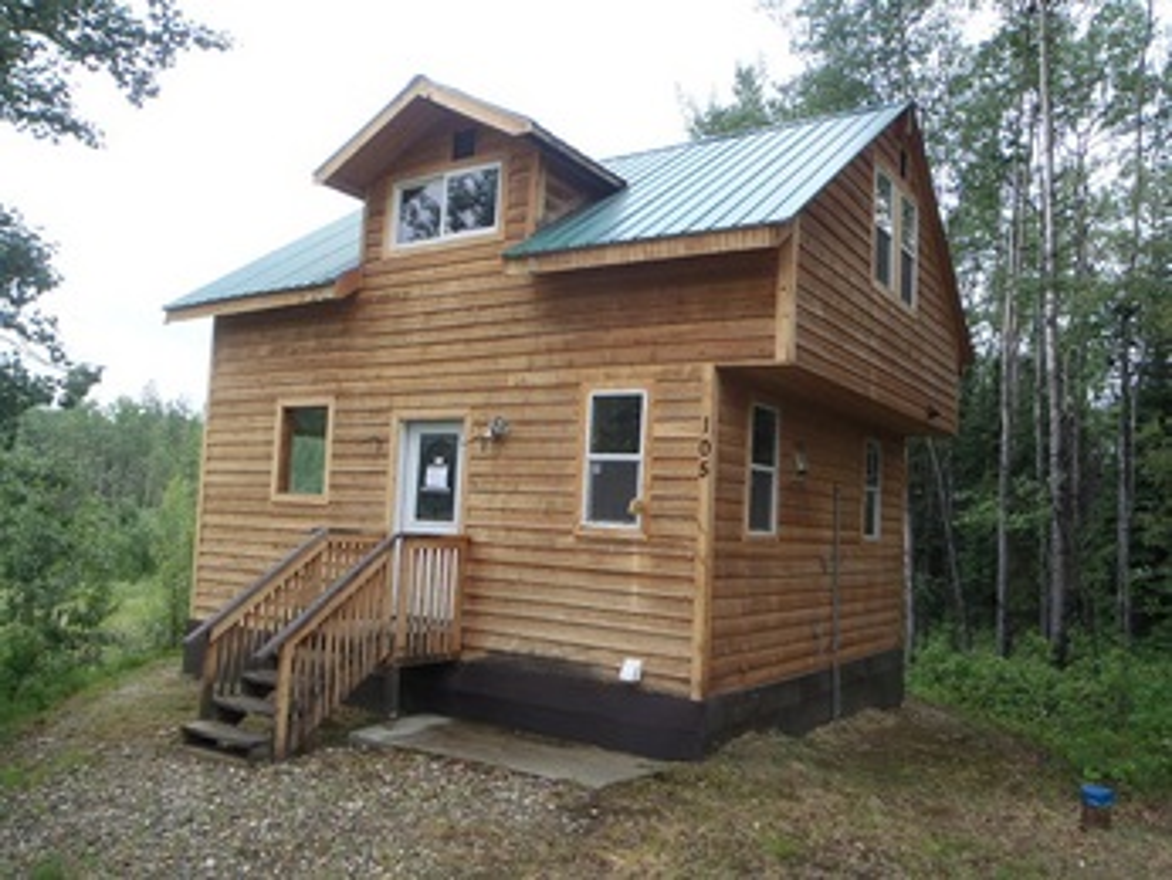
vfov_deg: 49.8
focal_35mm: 28
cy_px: 440
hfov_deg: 63.4
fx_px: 949
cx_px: 586
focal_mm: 5
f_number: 4.5
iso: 80
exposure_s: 1/60
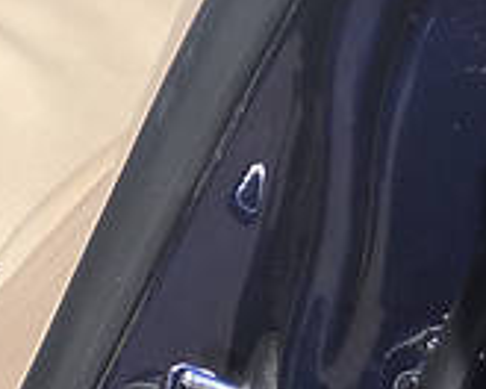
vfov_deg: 10.2
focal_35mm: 137
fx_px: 1971
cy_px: -442
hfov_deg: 12.6
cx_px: -445
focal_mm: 4.2
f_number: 2.2
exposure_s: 1/686
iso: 25
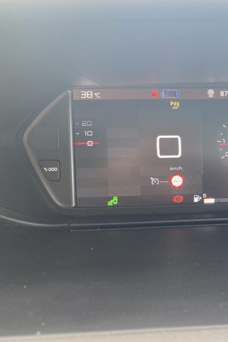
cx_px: 224
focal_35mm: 37
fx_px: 351
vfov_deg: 51.9
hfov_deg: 33.2
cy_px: 172
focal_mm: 4.25
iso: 125
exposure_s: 1/113
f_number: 1.8
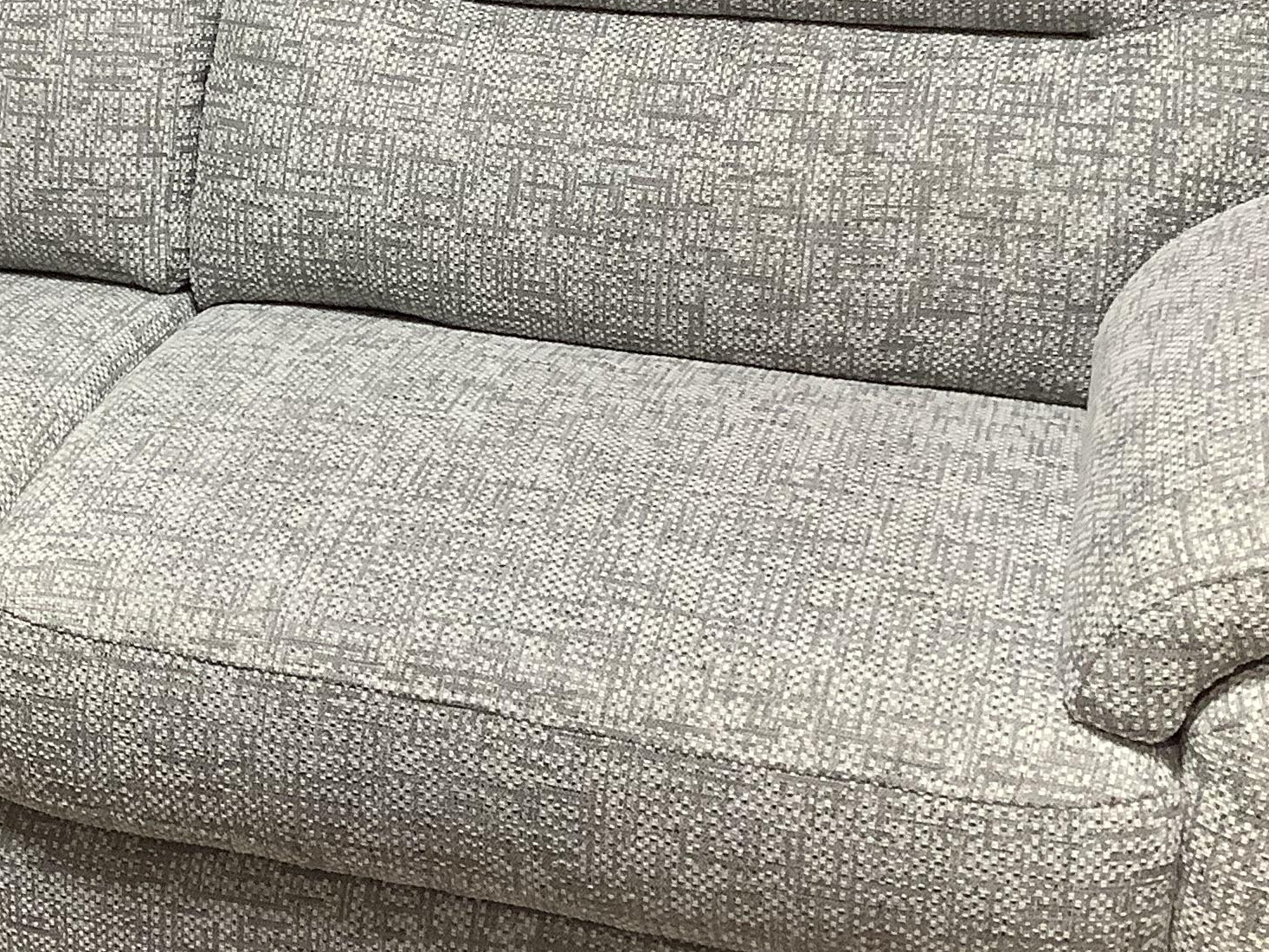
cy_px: 341
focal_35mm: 69
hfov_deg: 27.5
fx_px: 2530
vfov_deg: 21.3
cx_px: 223
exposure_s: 1/50
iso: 125
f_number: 2.4
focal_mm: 3.3
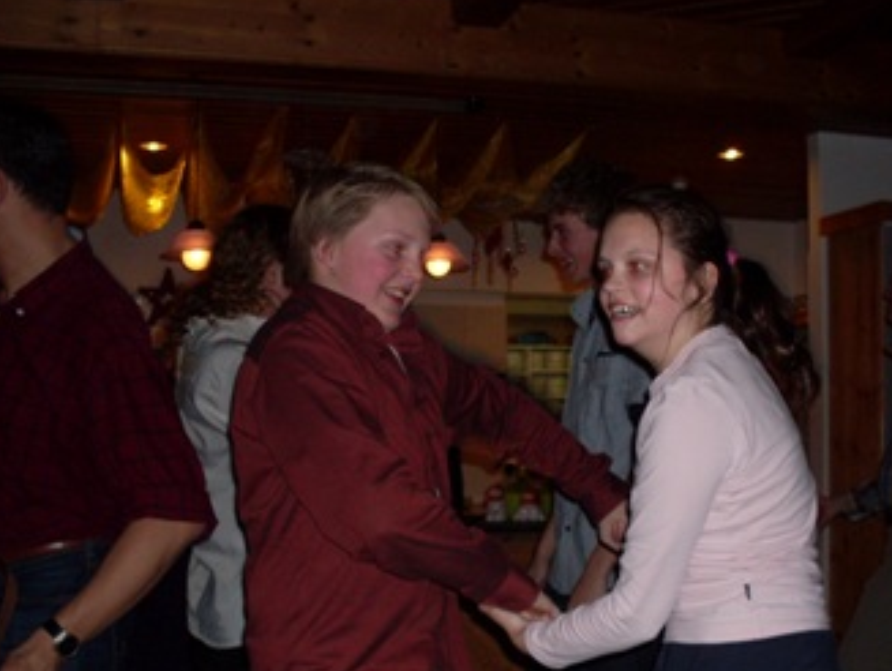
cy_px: 445
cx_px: 529
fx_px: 1341
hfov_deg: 36.7
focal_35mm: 52
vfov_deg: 27.9
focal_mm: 6.3
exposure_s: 1/45
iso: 100
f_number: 2.8
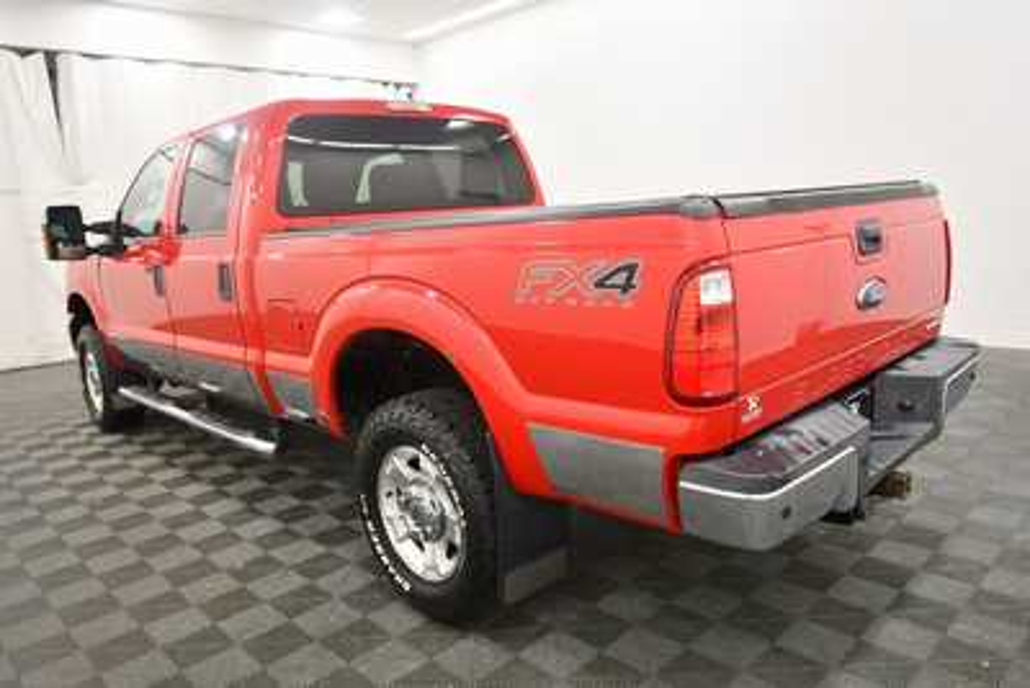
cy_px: 344
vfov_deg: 51.3
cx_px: 515
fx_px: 715
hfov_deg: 71.5
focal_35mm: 25
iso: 1250
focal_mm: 17
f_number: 5.3
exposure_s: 1/125
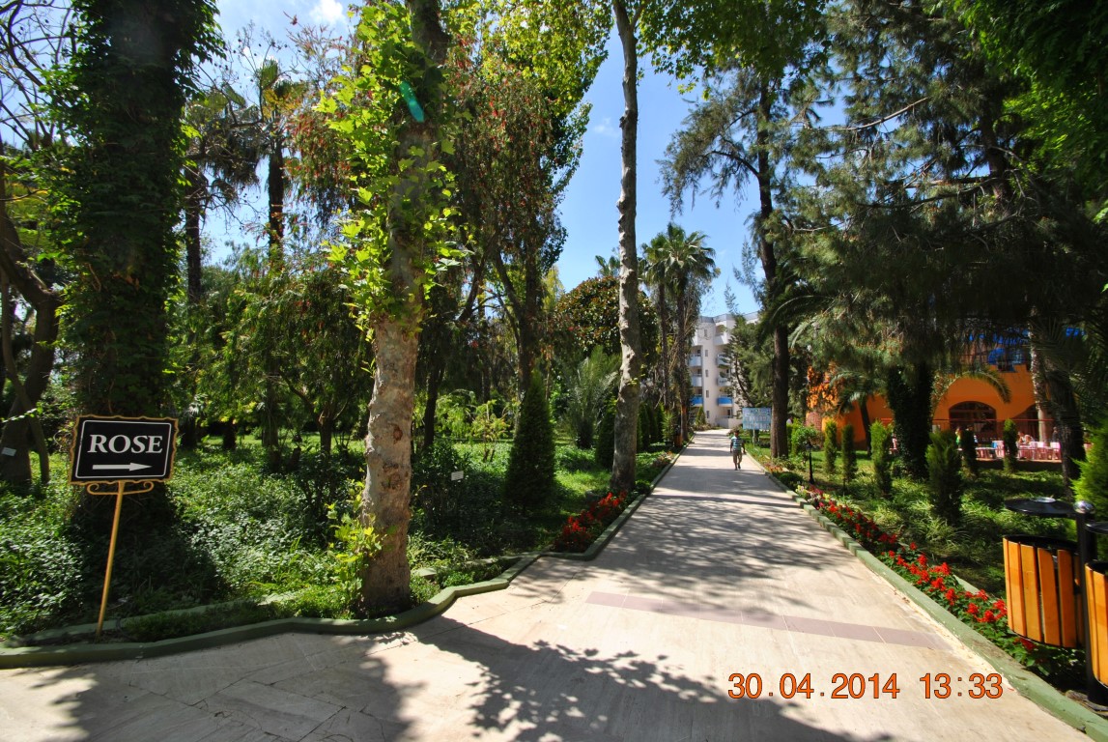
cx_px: 554
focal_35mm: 15
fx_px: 462
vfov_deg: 77.5
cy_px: 371
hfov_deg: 100.3
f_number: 8
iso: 100
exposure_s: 1/250
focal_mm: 10
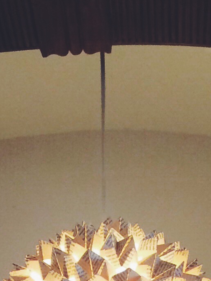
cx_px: 75
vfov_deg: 11.9
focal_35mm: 138
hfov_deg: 10.7
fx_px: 1122
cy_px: 648
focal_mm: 4.15
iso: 64
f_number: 2.2
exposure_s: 1/30
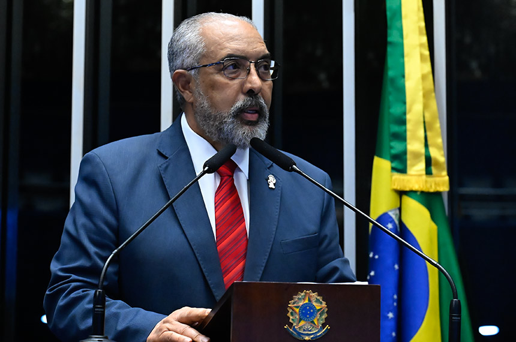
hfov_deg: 19.5
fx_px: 1502
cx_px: 258
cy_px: 171
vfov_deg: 13.0
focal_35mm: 105
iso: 6400
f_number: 5
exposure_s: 1/125
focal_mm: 70
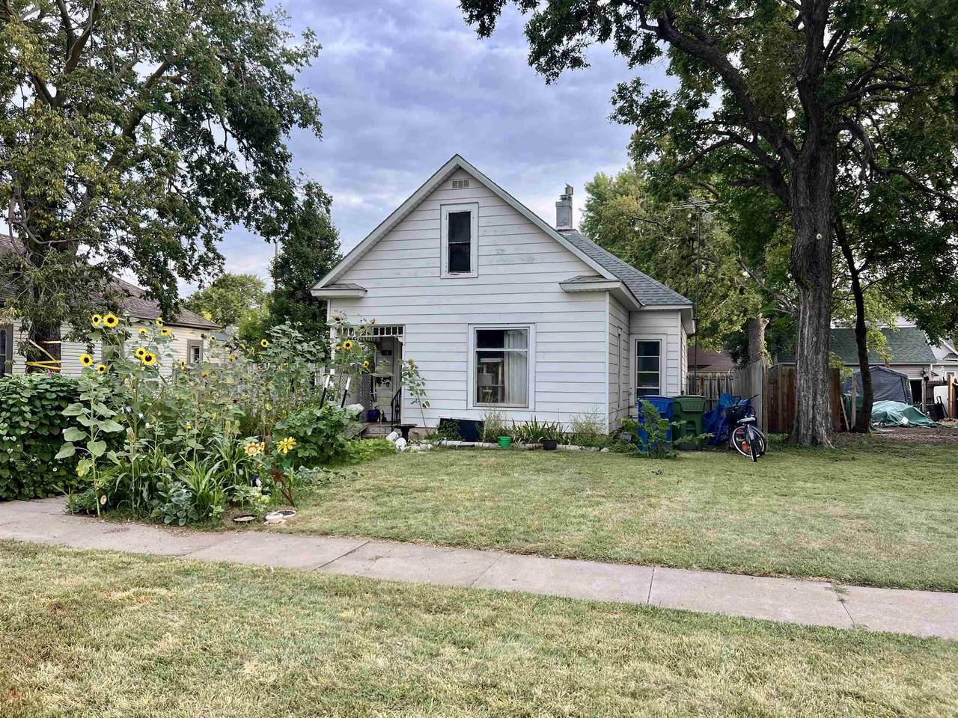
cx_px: 479
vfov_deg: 53.1
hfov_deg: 67.3
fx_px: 720
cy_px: 359
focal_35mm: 26
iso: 50
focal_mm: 5.7
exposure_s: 1/311
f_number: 1.5
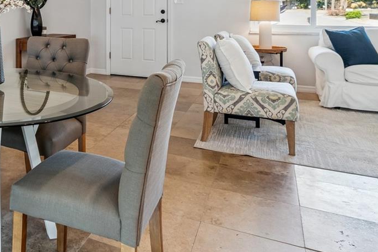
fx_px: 367
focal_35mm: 35
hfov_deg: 46.9
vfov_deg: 35.4
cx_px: 14
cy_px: 20
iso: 100
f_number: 7.1
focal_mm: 10
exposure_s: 1/4
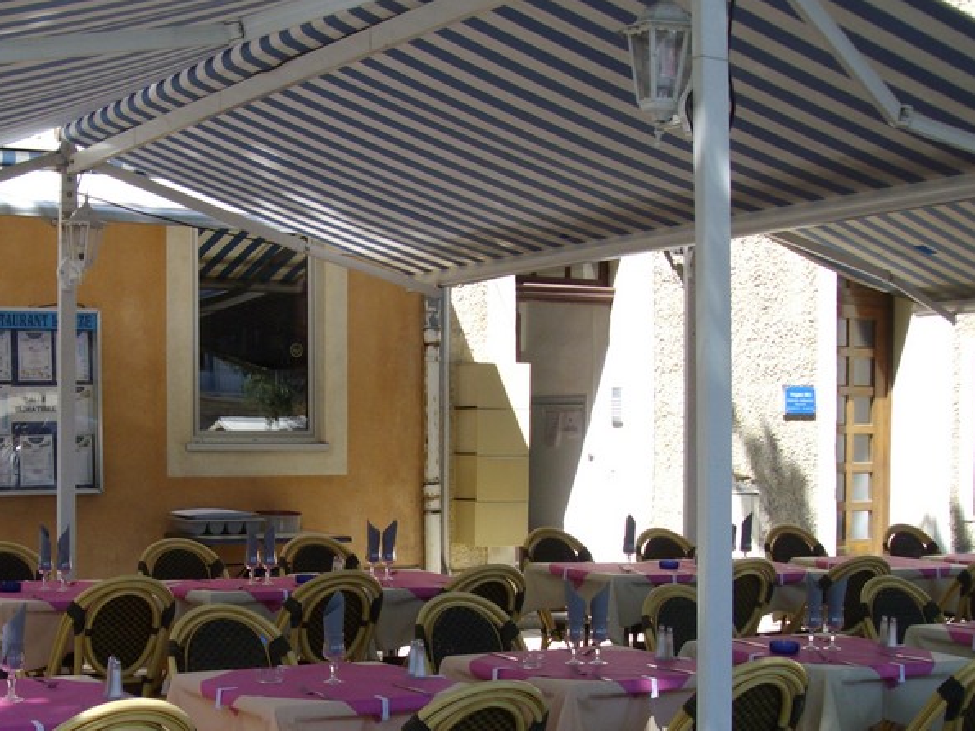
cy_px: 521
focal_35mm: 62
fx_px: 1746
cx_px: 277
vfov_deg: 23.5
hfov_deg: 30.8
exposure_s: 1/400
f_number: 2.7
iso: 80
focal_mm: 6
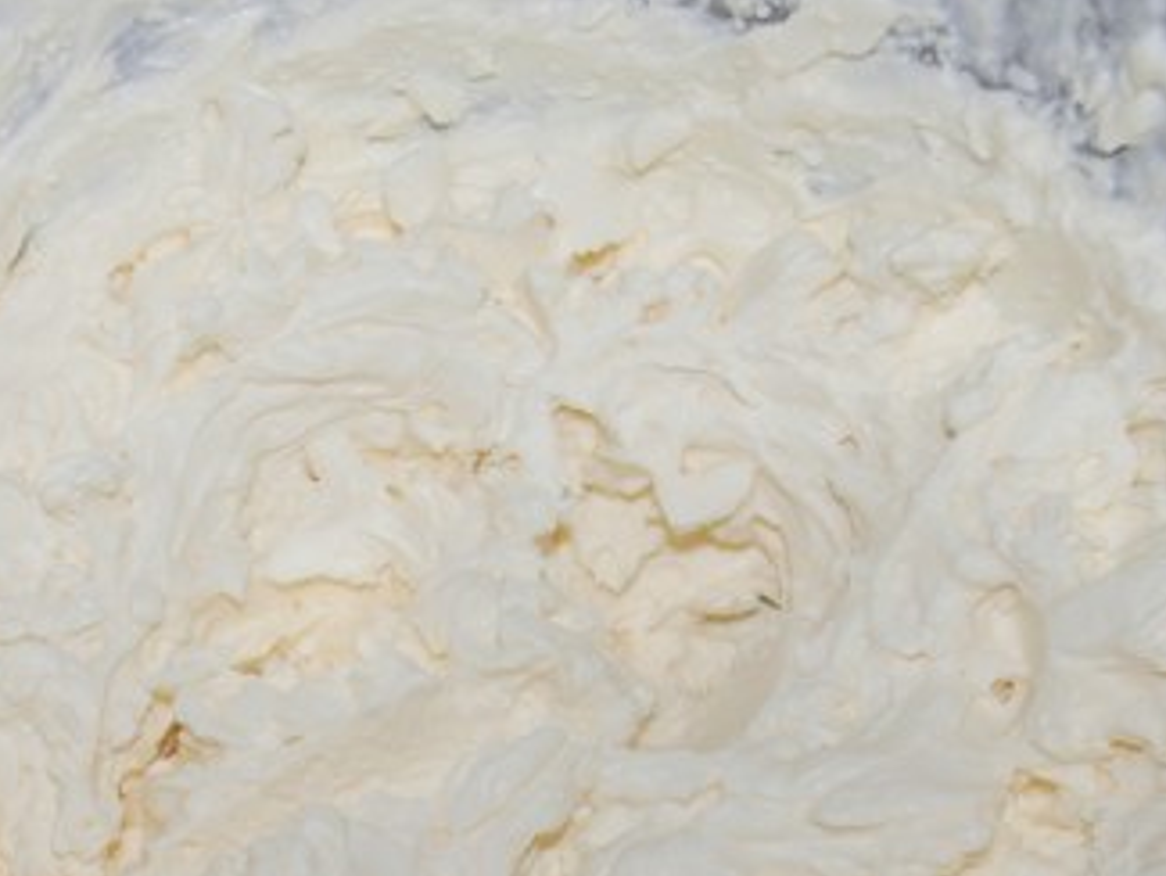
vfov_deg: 13.3
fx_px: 3713
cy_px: 837
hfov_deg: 17.8
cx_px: 305
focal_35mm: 110
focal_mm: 31
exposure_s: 1/60
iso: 200
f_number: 4.2
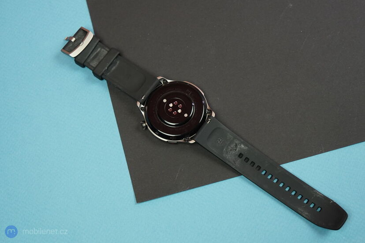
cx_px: 182
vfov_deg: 28.6
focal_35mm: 47
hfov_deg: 41.9
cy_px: 122
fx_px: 476
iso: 2000
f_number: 7.1
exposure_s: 1/160
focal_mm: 47
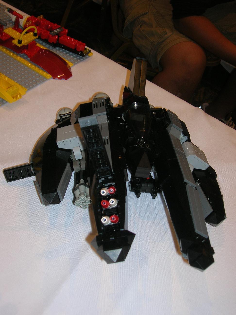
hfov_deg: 31.5
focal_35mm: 46
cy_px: 158
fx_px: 418
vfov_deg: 41.2
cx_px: 118
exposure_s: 1/60.1
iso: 50
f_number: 3.2
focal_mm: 7.7
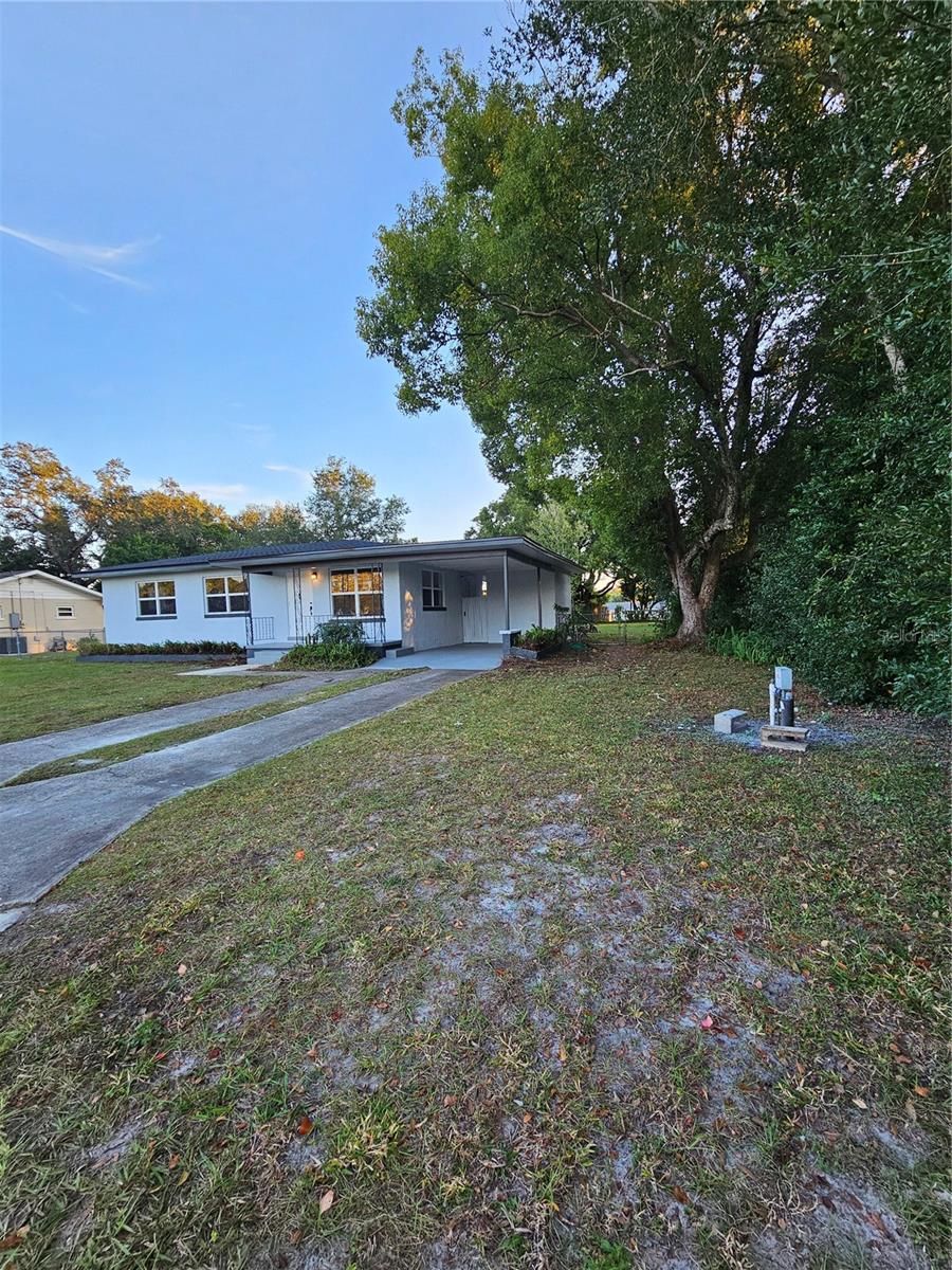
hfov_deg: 89.9
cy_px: 635
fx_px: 477
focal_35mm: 13
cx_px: 476
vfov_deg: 106.2
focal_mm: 2.2
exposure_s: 1/140
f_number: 2.2
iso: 50
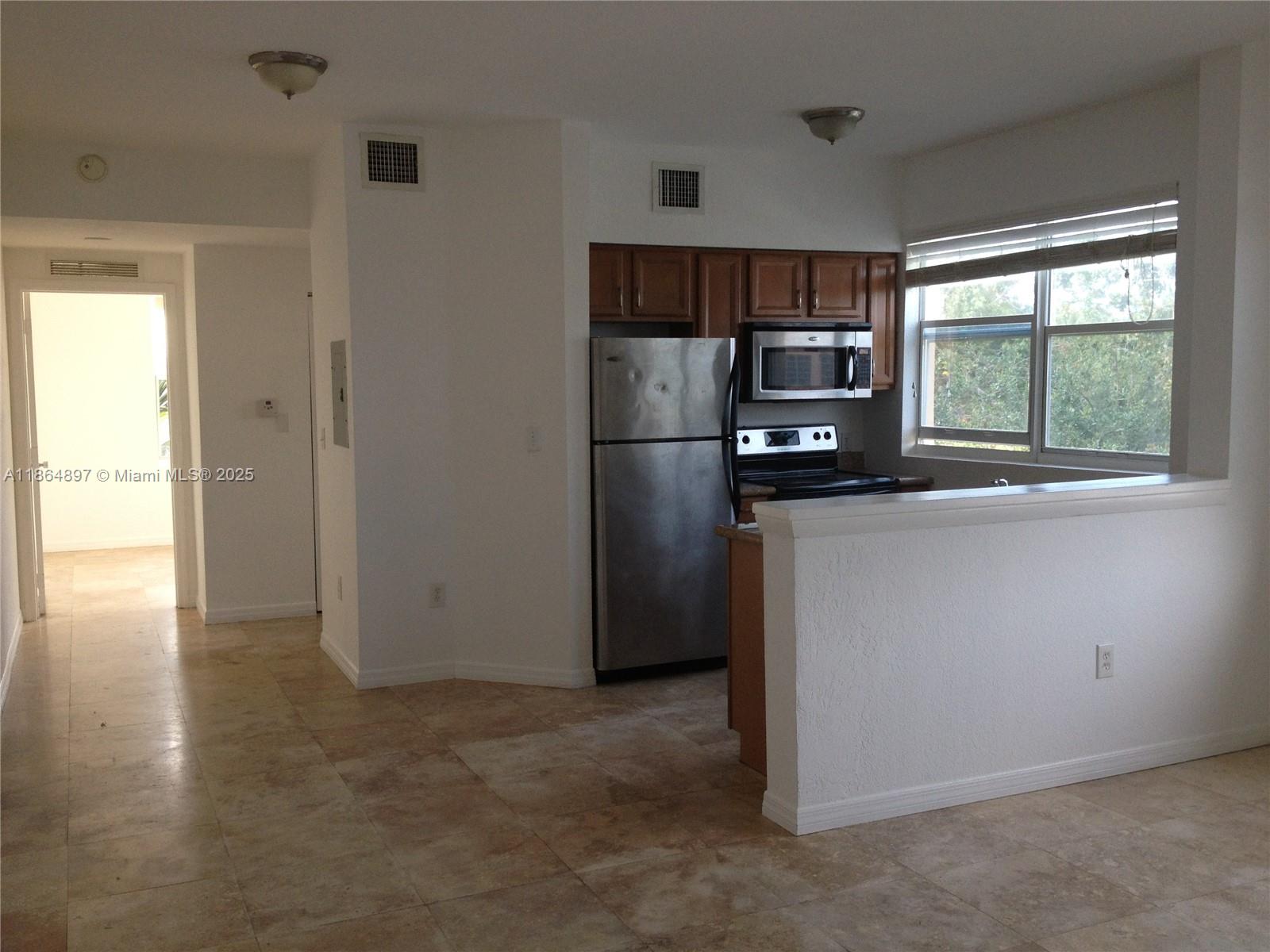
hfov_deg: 52.6
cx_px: 635
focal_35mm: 35
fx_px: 1284
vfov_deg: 40.7
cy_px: 476
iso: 80
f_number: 2.4
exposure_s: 1/120
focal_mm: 4.28
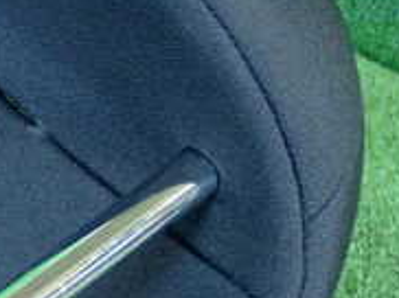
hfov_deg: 14.1
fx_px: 1519
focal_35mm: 132
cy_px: 204
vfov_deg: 11.2
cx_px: -178
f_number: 2.8
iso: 800
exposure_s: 1/40
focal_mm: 7.34
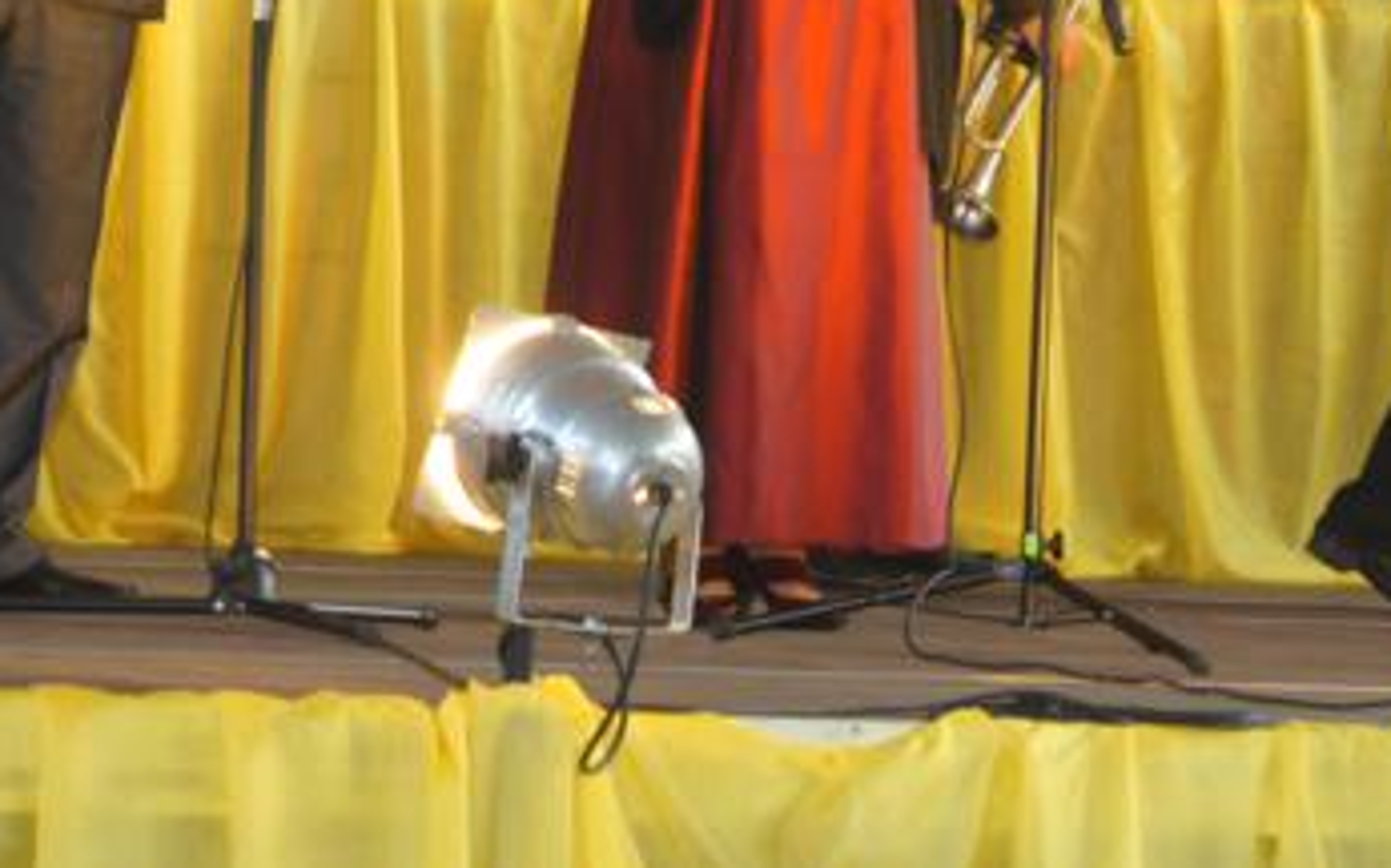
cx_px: 671
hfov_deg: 10.8
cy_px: -193
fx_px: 7359
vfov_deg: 6.7
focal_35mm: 194
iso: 1000
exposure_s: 1/60
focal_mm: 55
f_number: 5.6
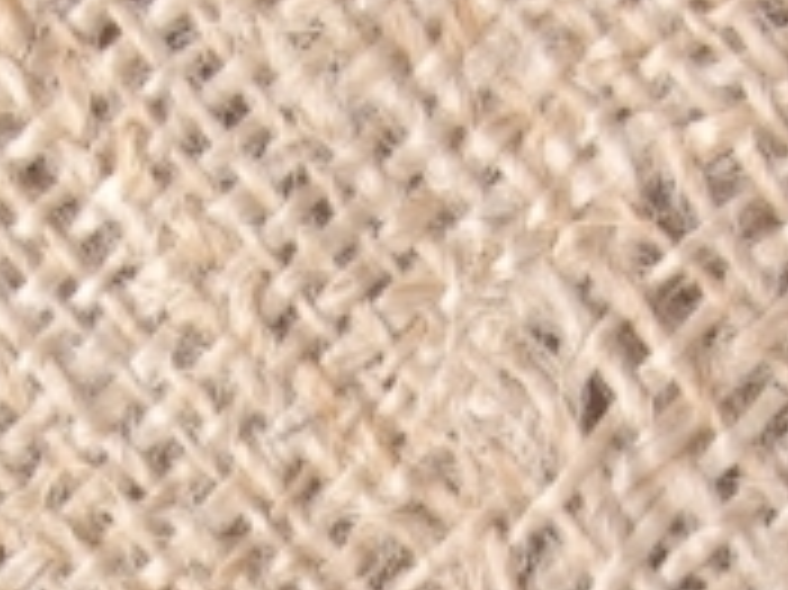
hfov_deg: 11.4
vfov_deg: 8.3
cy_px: 946
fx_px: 3958
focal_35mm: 174
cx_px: 396
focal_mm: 7.9
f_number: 2.8
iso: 100
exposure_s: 1/100
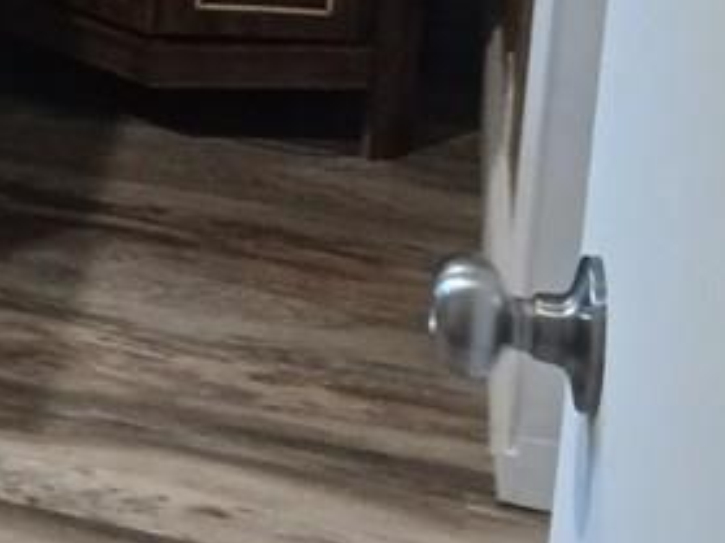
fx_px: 2596
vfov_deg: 11.1
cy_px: -468
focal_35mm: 124
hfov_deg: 13.3
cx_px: -798
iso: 400
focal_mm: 4
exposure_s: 1/25
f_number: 1.8
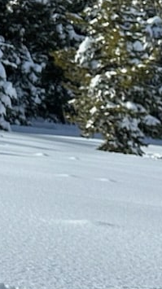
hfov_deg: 6.4
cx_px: -511
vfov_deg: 14.0
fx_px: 1156
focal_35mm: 151
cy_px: -15
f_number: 1.78
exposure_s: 1/8929
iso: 80
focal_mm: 6.86
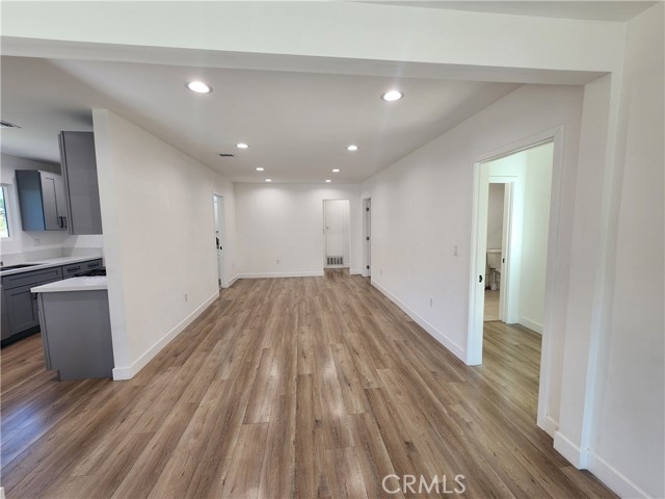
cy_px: 250
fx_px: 250
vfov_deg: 89.9
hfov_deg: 106.2
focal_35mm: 13
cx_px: 332
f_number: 2.2
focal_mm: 2.2
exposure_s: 1/60
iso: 50
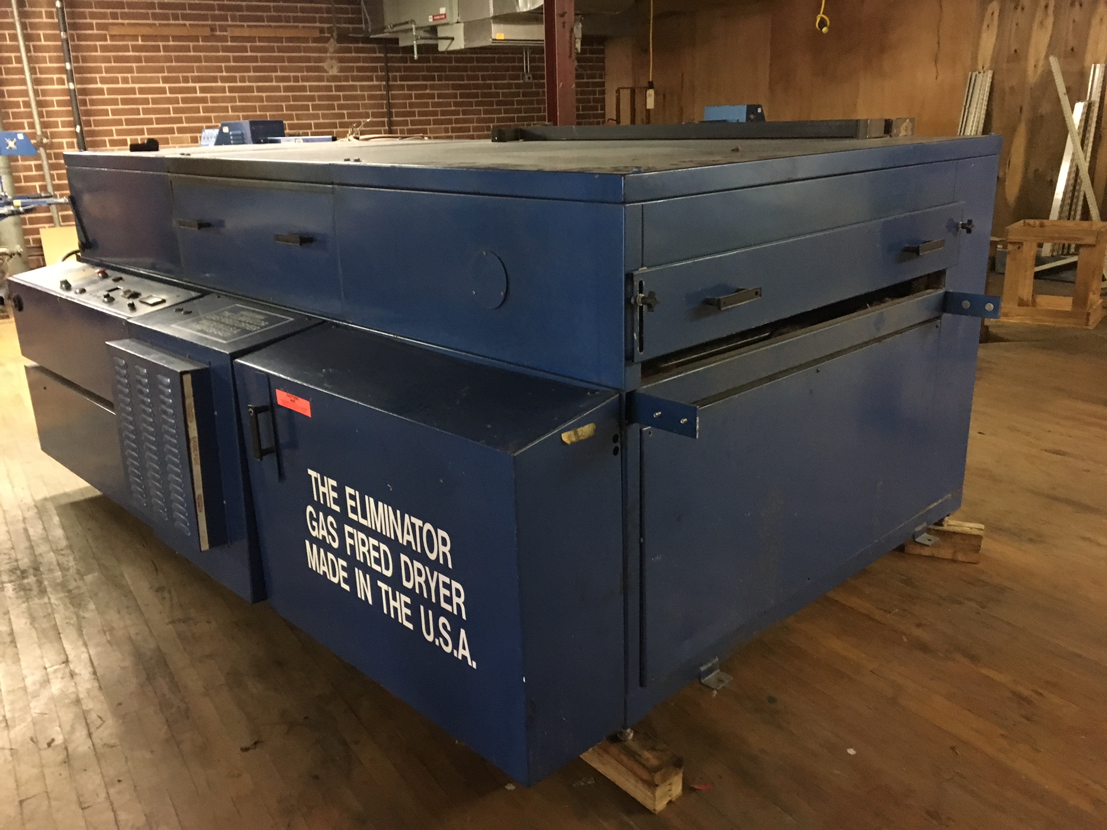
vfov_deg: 48.2
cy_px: 415
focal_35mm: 29
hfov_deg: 61.7
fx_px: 927
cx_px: 554
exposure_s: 1/15
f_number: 2.2
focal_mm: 4.15
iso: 400
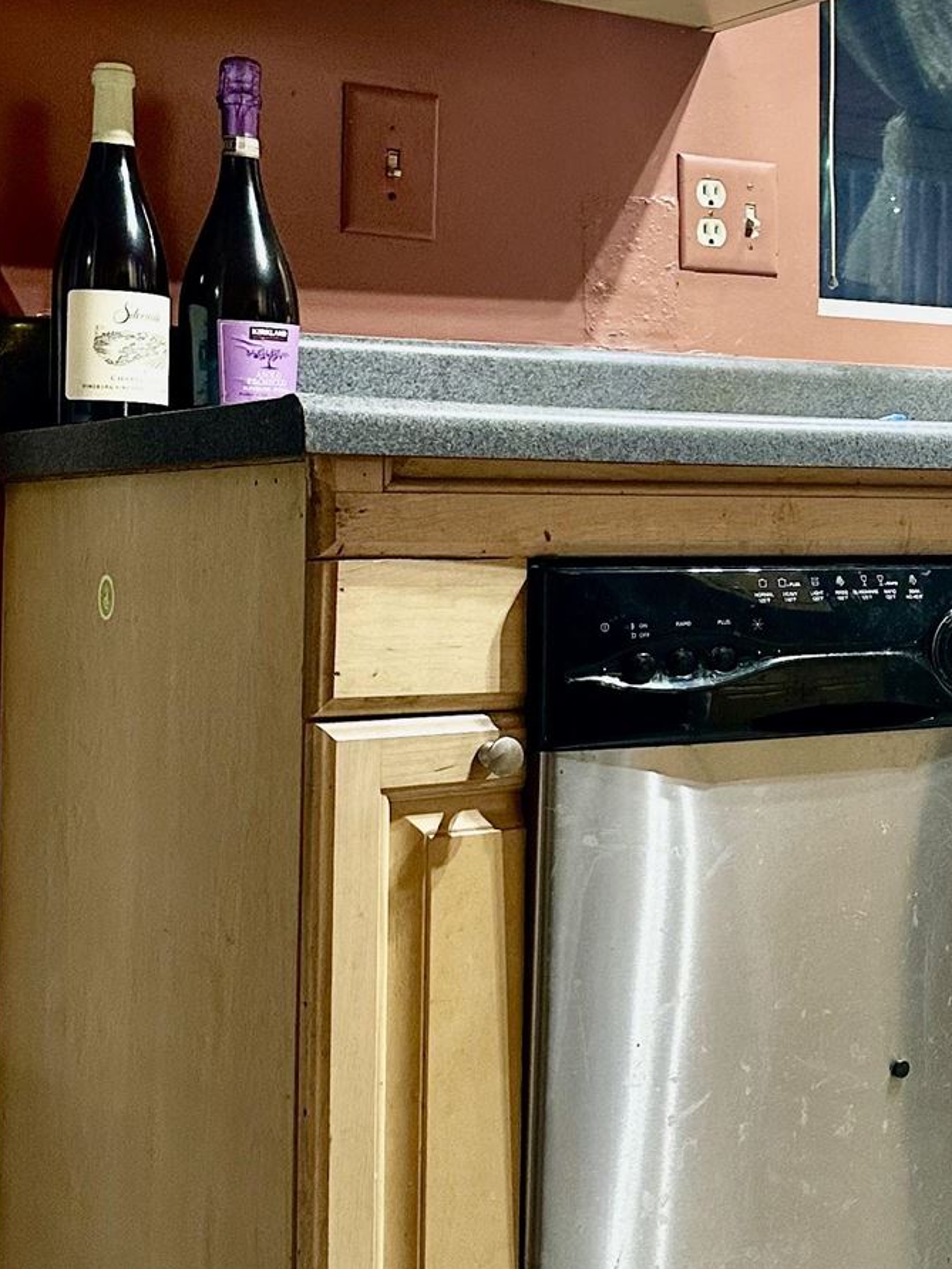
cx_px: 941
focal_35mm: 62
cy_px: 467
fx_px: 2273
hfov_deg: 22.8
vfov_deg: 31.0
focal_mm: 6.86
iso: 200
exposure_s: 1/120
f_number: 1.78
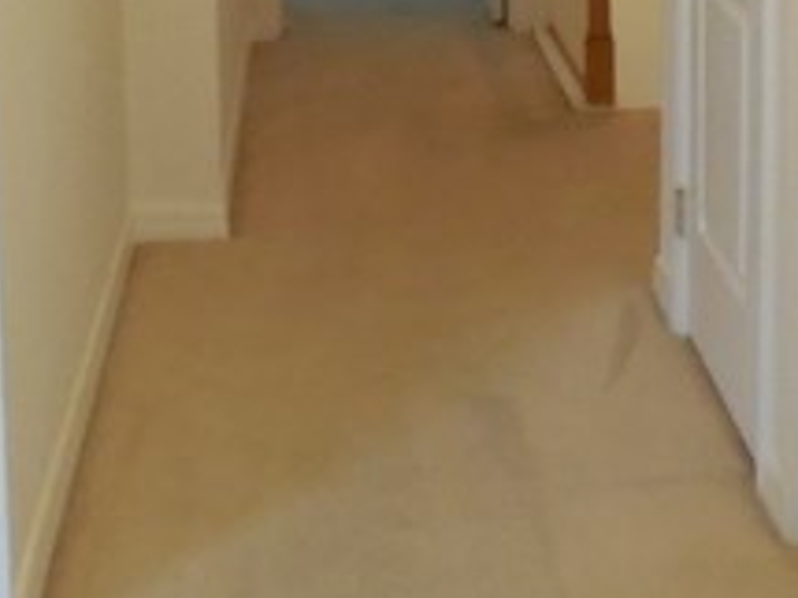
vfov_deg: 15.5
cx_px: 442
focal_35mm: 93
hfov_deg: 21.1
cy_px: -33
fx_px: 2143
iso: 800
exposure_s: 1/80
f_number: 3.1
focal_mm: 4.5
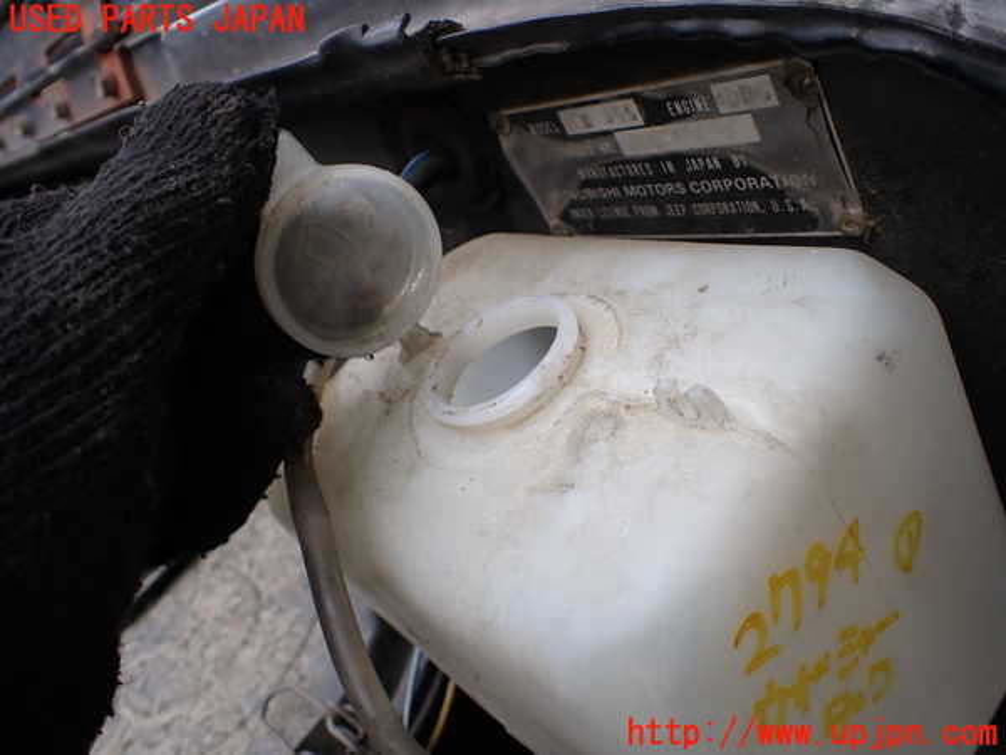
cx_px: 503
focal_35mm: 30
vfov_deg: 46.8
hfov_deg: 60.0
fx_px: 872
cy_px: 378
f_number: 2.3
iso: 100
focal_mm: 5.4
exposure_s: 1/125
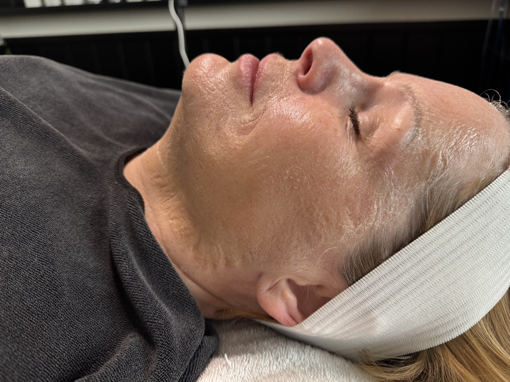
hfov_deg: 69.4
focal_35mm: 25
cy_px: 187
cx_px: 264
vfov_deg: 54.9
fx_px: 368
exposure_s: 1/60
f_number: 1.78
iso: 250
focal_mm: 6.76
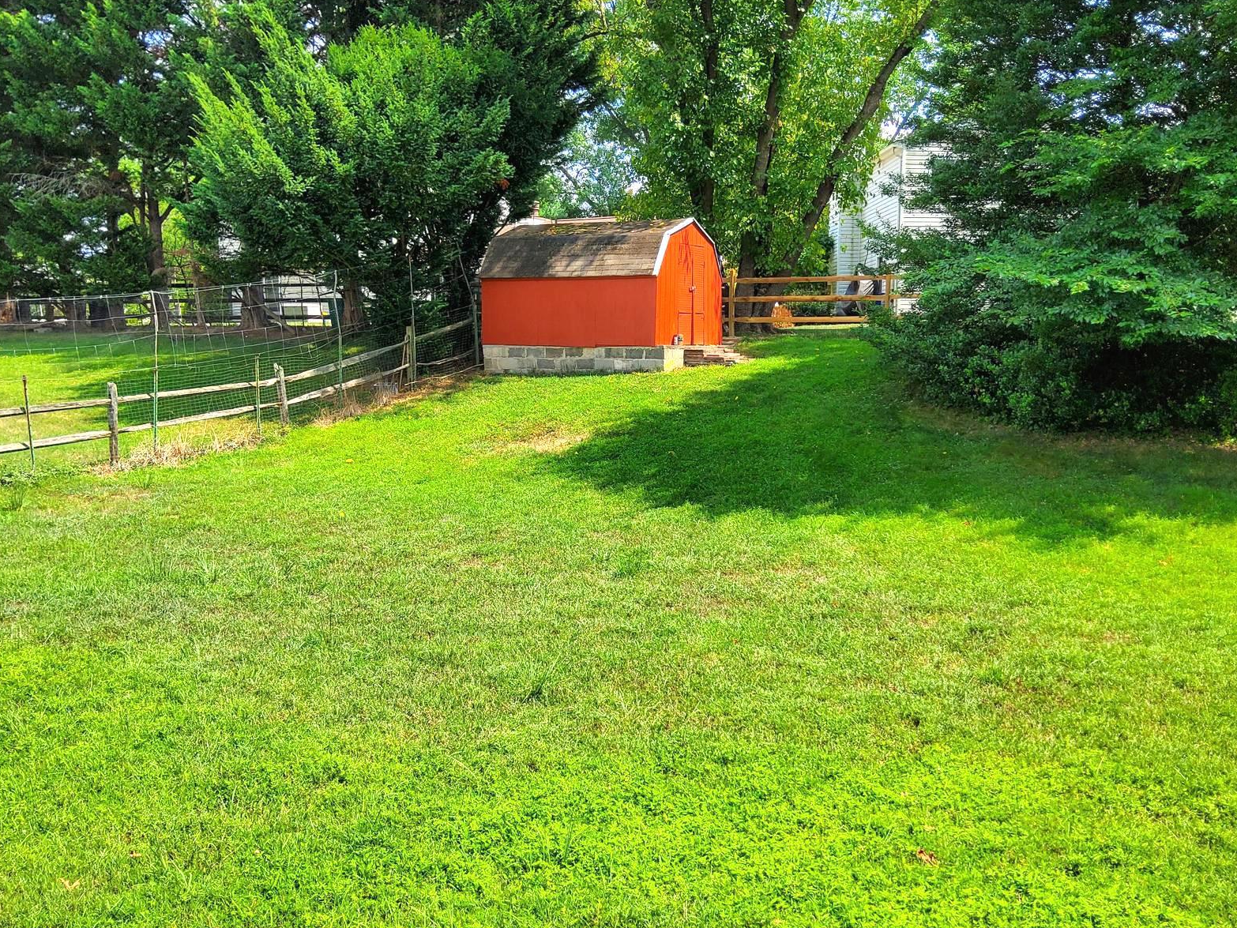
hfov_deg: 53.9
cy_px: 497
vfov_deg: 41.8
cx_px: 649
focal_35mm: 34
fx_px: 1215
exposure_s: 1/643
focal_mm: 3.08
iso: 50
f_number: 2
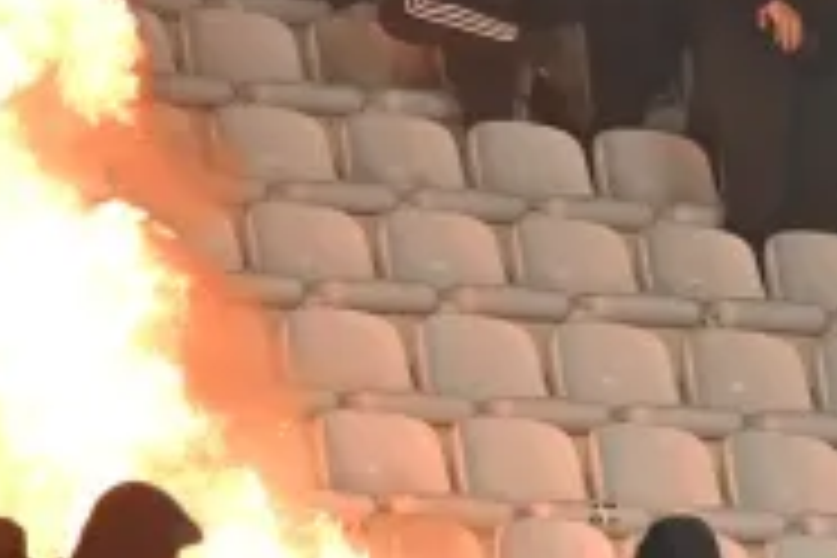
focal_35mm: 594
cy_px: -61
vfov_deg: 2.3
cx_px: 747
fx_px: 13809
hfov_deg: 3.5
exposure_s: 1/1000
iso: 2000
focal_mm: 145
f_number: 2.8
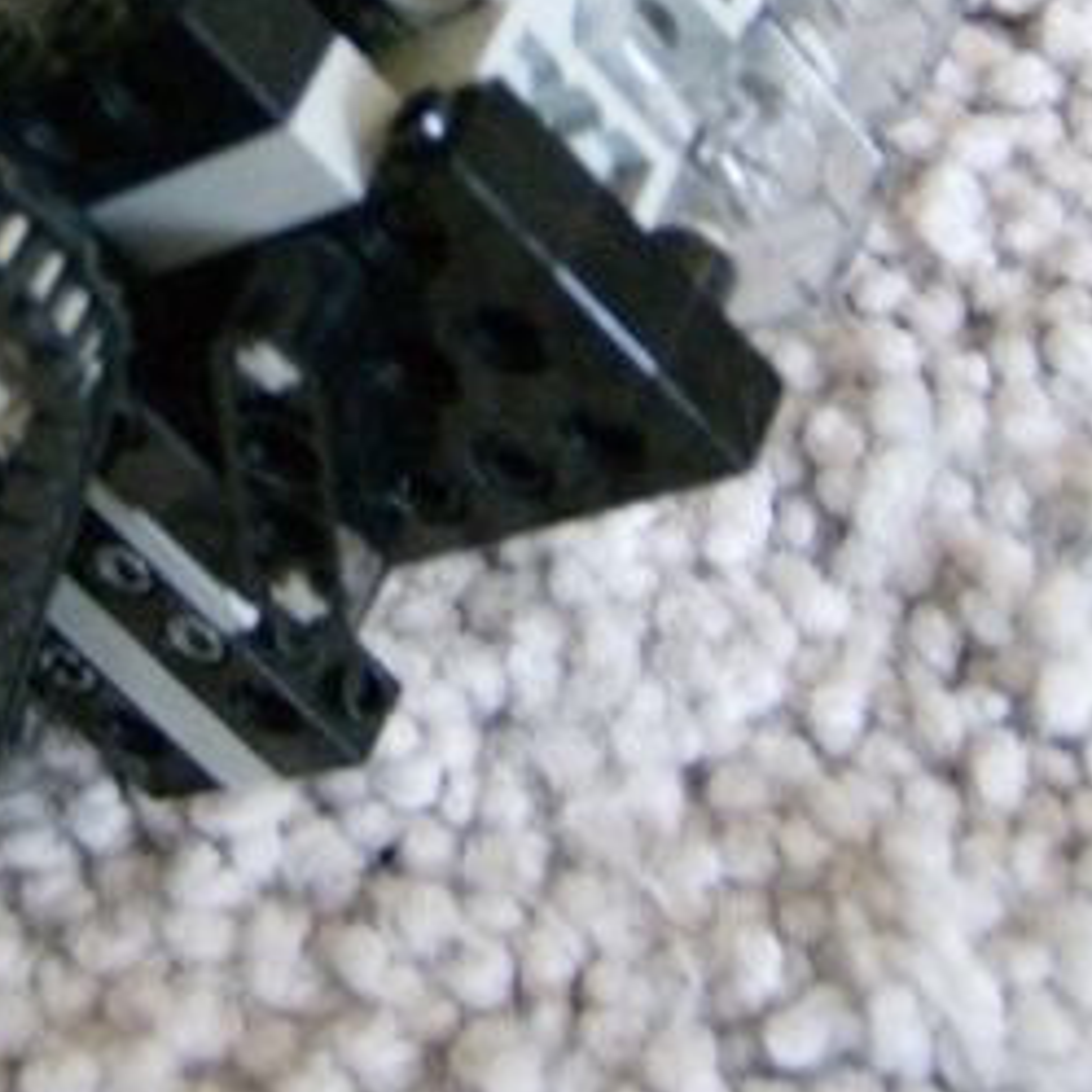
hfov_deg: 18.9
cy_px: -48
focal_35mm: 90
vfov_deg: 18.7
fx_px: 3212
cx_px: 70
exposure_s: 1/7.59
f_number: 2.8
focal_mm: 6
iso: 200
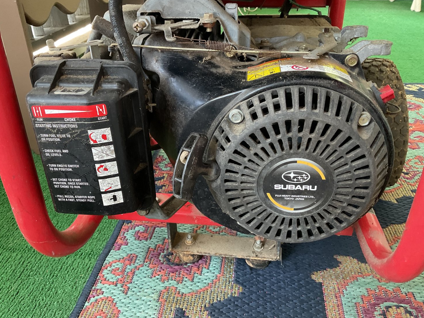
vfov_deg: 46.8
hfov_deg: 60.0
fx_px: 367
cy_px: 162
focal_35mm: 30
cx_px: 208
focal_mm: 3
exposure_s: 1/60
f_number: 1.8
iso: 160
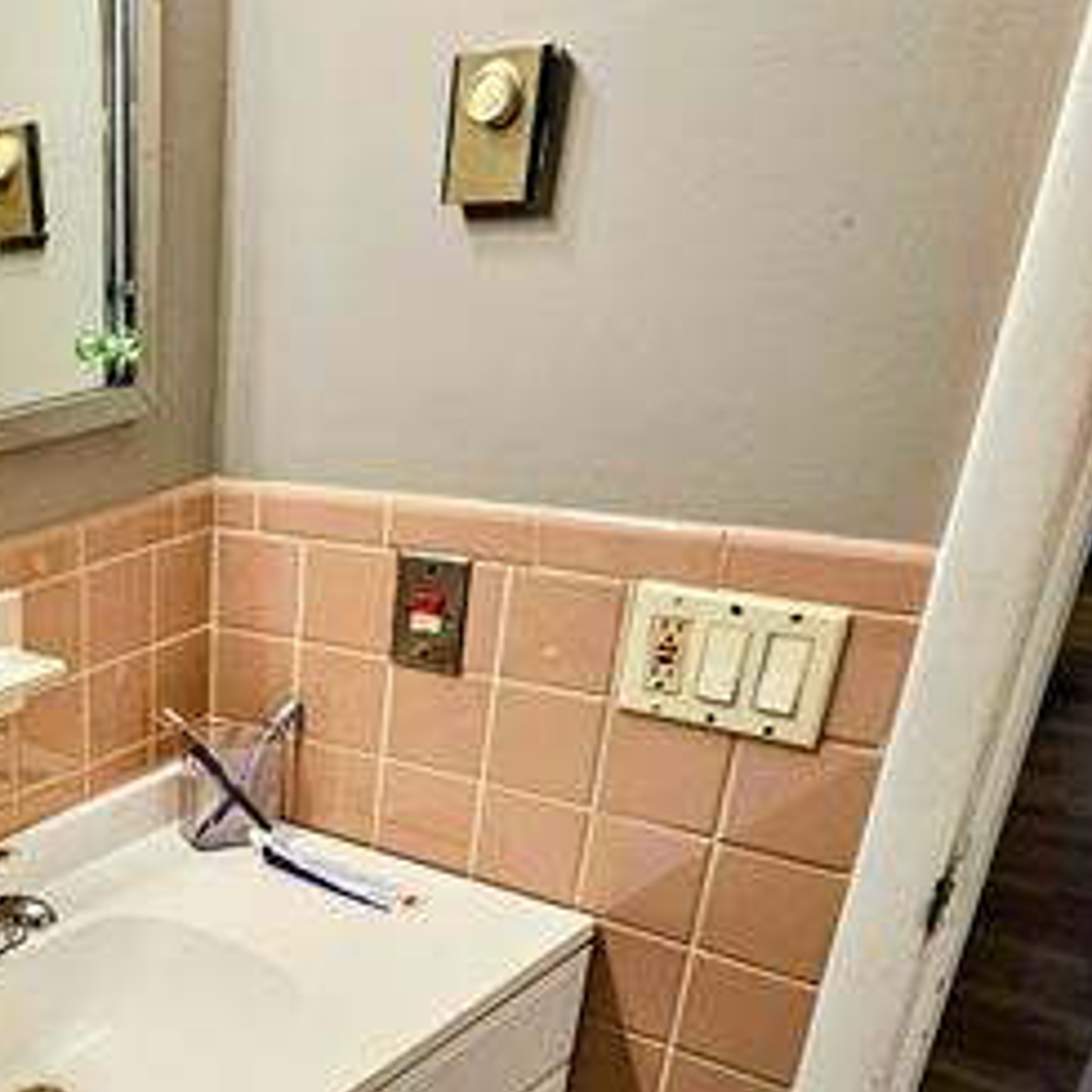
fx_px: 1285
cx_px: -174
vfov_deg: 42.7
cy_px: 958
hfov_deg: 36.9
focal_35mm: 36
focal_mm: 2.2
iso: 125
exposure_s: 1/60
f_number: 2.2
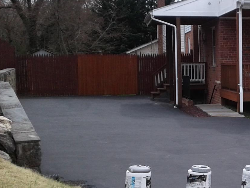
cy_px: 107
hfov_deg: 23.1
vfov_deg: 18.2
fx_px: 585
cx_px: 255
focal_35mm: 81
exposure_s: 1/823
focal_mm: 3.3
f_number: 2.2
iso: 50
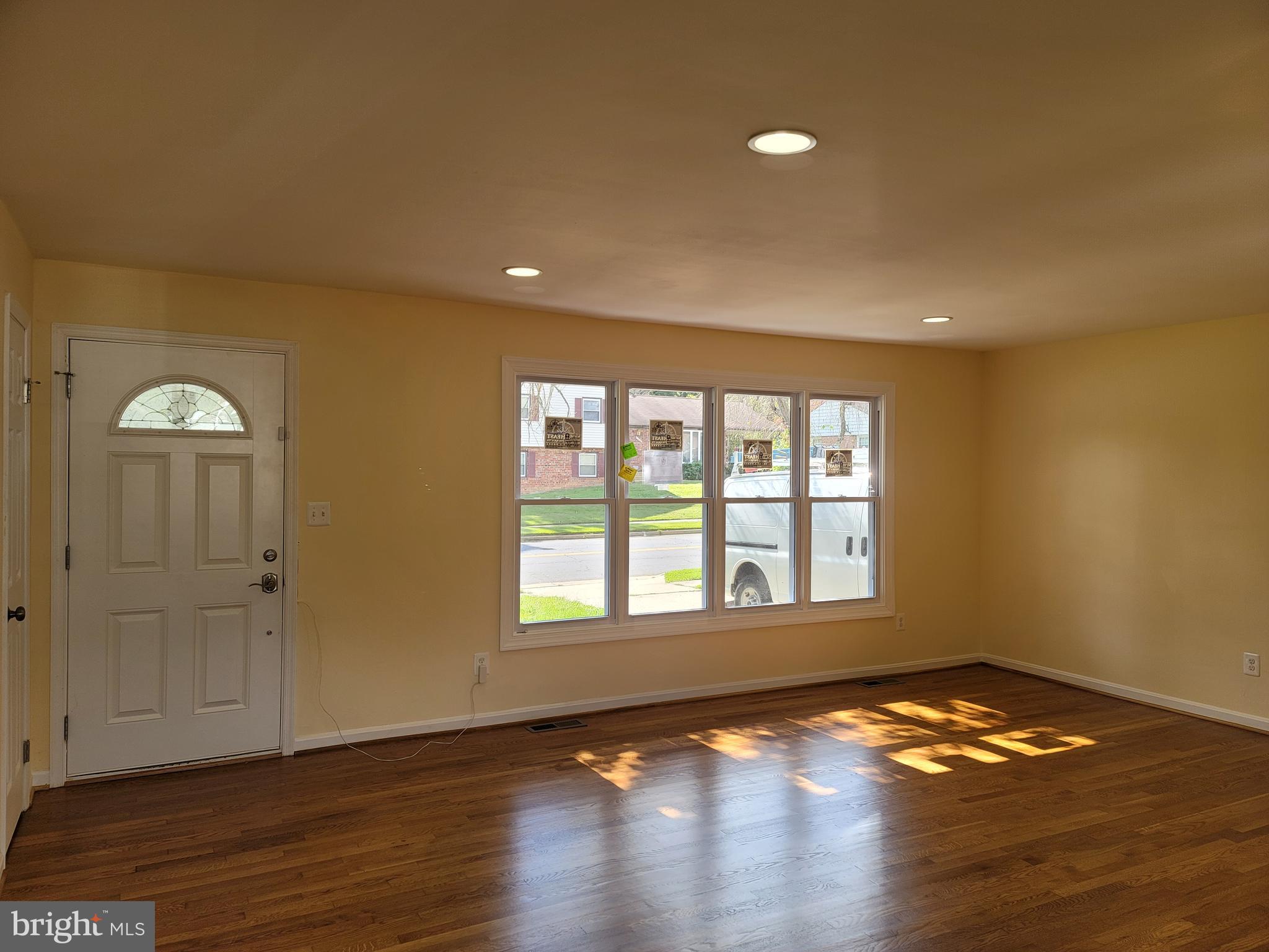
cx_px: 634
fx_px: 916
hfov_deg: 69.4
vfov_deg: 54.9
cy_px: 476
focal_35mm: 25
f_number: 1.8
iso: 32
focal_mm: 7
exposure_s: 1/119
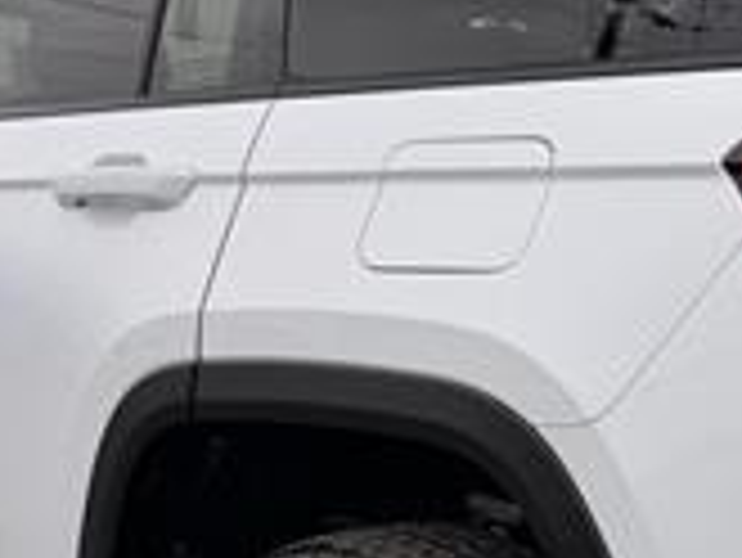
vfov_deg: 15.8
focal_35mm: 93
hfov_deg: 21.0
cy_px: 428
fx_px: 1995
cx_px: 526
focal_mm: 6.76
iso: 80
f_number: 1.78
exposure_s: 1/2445
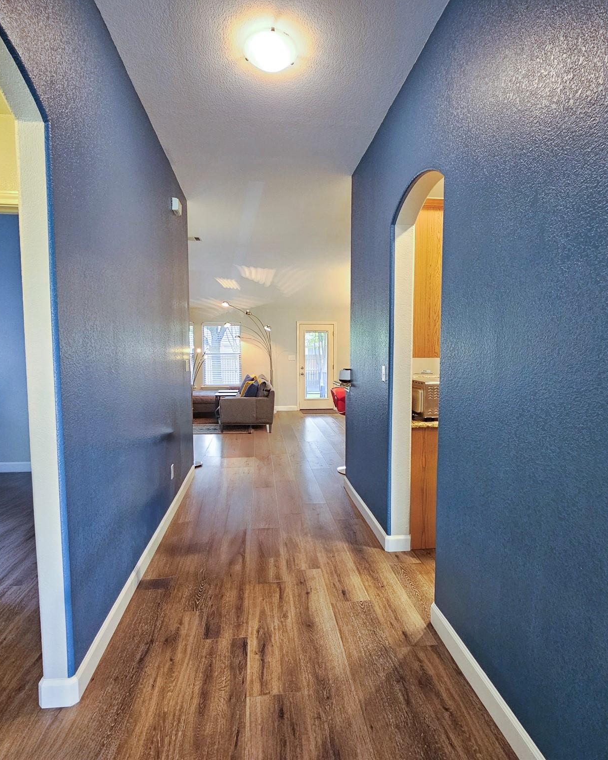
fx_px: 382
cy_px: 379
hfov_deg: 77.0
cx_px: 304
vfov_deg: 89.6
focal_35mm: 17
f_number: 2.2
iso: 320
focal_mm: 2.2
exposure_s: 1/40
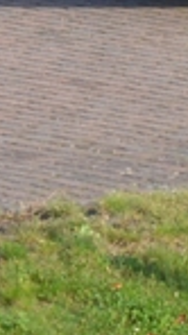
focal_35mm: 1698
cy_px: -587
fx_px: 15083
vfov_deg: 1.3
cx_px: 193
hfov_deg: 0.7
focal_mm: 100
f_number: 7.1
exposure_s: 1/200
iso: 200
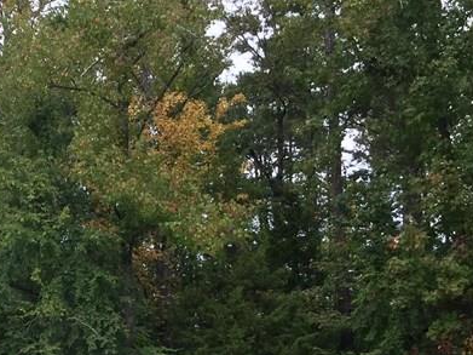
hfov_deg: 23.9
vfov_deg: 18.8
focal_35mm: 76
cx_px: -56
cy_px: 367
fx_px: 1038
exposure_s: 1/140
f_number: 2.2
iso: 32
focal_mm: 4.15
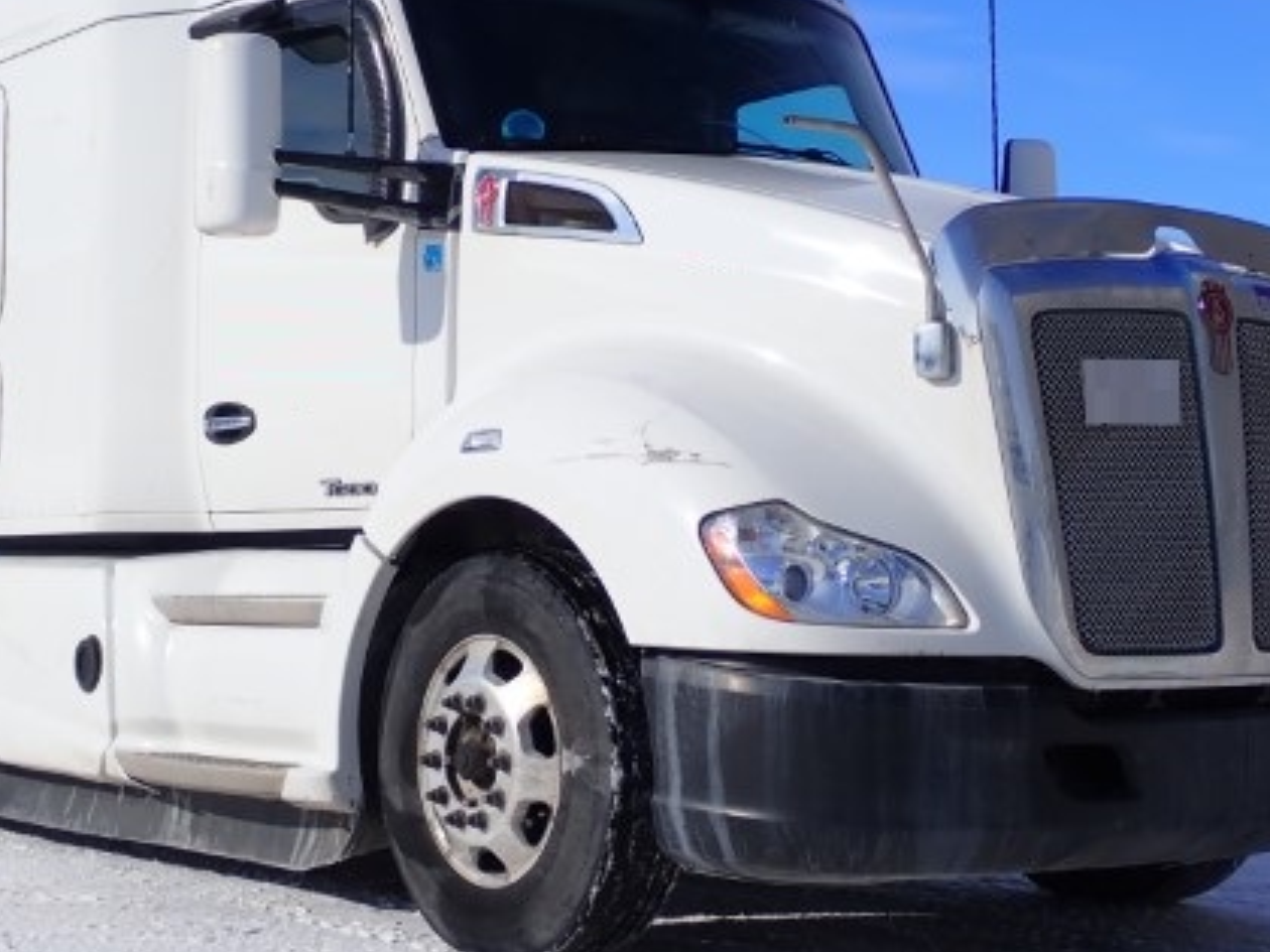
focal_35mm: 67
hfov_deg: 28.9
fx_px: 2458
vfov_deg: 21.9
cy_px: 348
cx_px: 508
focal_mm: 7.84
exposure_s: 1/160
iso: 100
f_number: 11
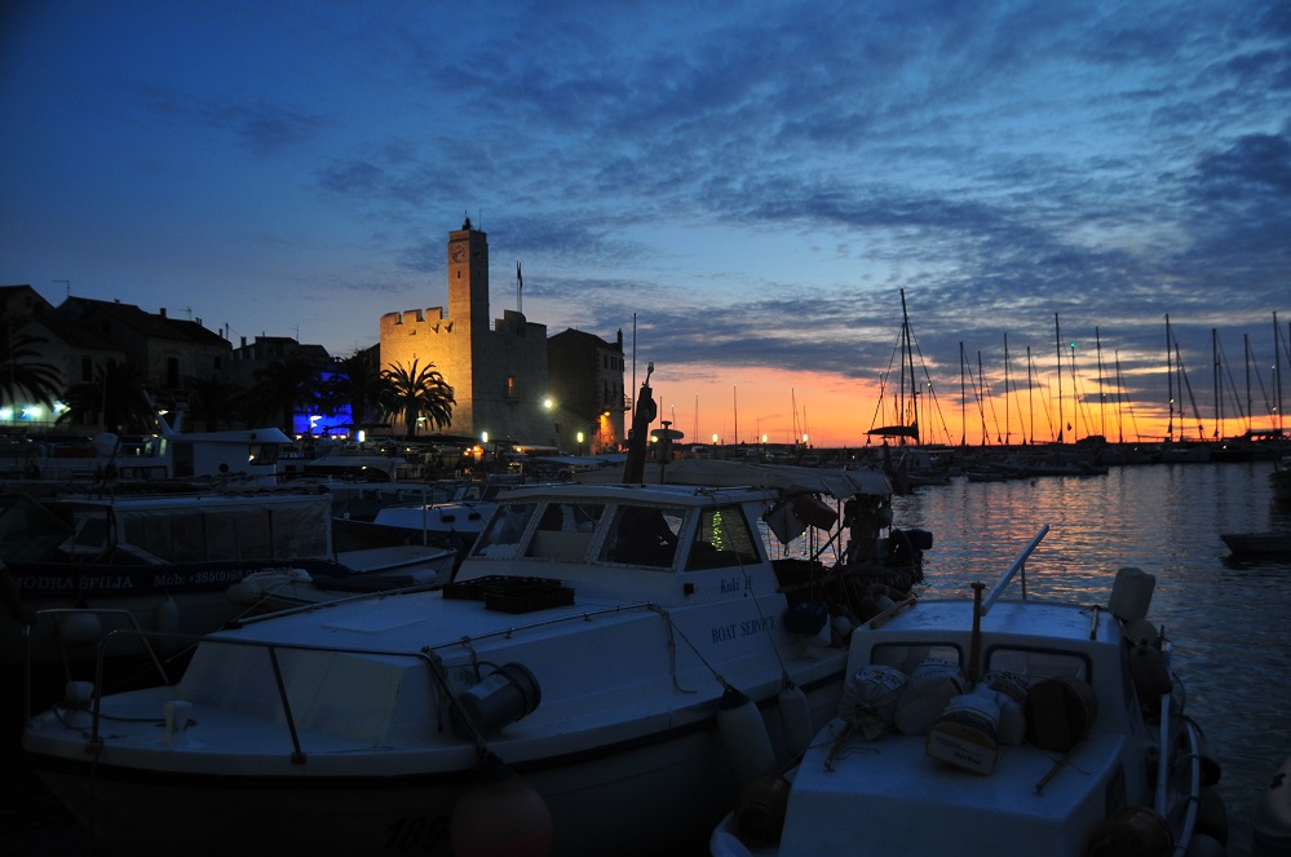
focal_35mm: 30
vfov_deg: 43.5
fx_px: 1074
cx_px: 646
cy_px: 428
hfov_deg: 62.0
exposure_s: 1/30
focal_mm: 20
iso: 320
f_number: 2.8
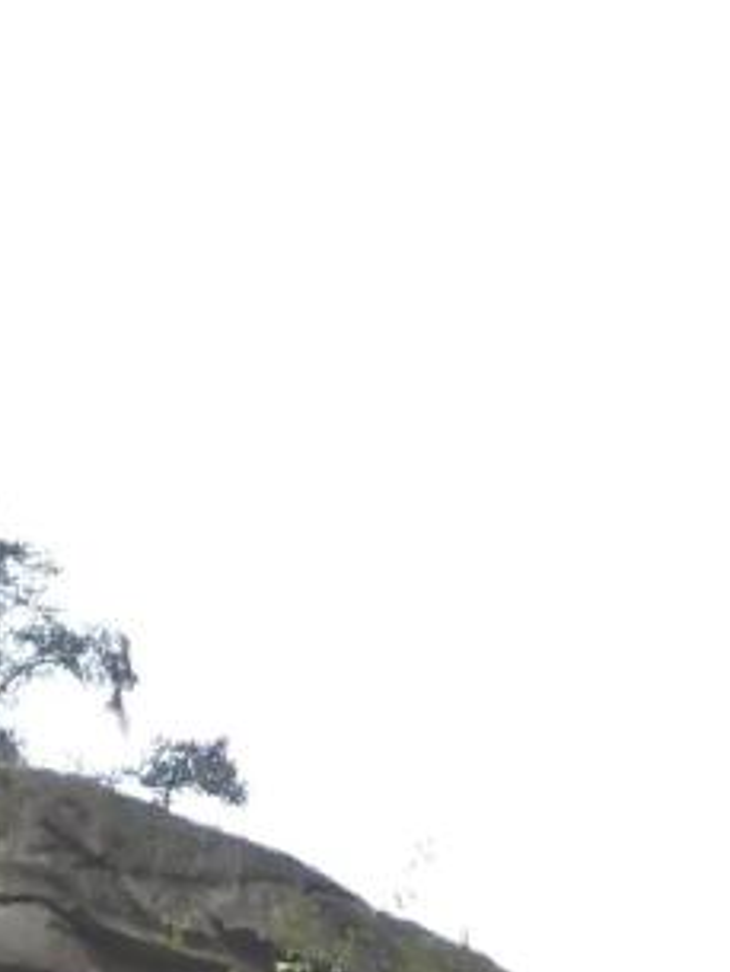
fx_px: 18292
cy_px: 1766
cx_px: 198
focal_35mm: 651
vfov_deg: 3.0
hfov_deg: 2.3
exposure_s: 1/453
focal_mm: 7.48
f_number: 2.4
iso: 50
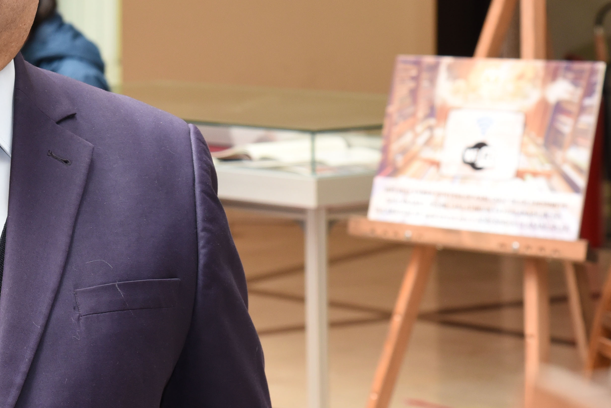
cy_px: 9
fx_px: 2903
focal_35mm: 171
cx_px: -71
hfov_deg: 11.8
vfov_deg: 8.0
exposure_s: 1/50
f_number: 8
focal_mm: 70
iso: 1250
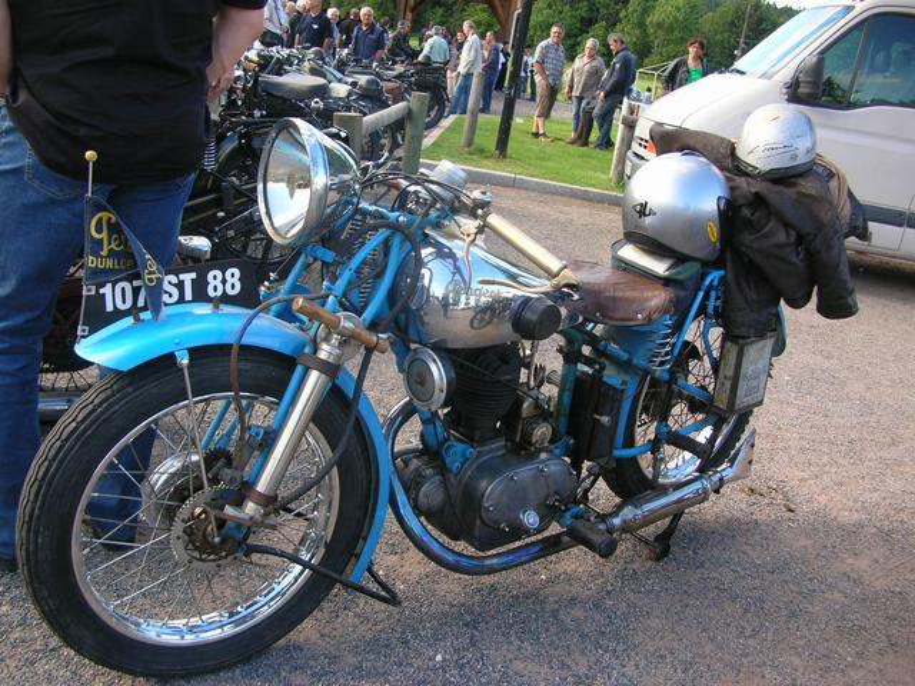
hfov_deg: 52.6
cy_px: 343
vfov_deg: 40.7
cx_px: 458
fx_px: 925
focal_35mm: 35
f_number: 2.8
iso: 50
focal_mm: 5.8
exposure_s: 1/131
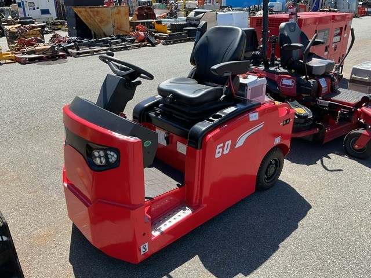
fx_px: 311
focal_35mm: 29
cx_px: 186
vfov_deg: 48.2
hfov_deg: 61.7
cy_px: 139
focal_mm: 3
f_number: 1.8
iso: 16
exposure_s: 1/792
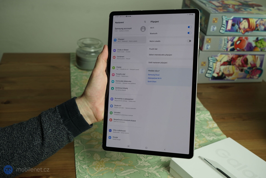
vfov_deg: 30.5
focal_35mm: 44
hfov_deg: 44.5
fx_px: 325
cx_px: 133
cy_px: 89
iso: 800
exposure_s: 1/160
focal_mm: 44
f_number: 6.3
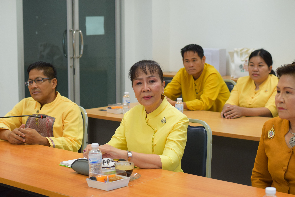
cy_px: 98
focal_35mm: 75
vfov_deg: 18.2
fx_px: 615
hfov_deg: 27.0
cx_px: 148
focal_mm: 50
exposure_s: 1/125
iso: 1000
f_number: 4.5
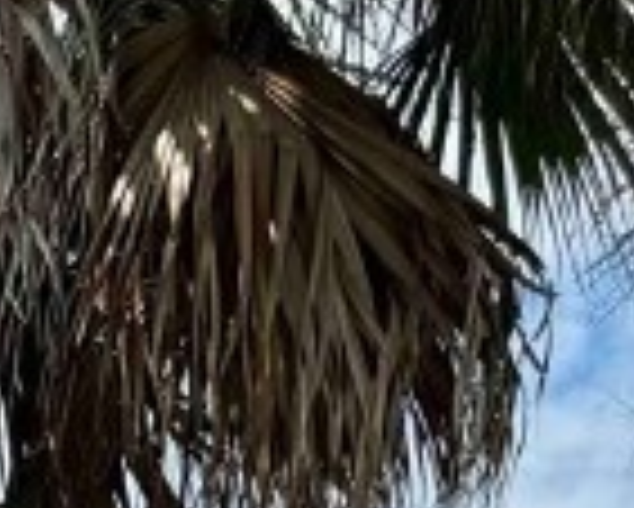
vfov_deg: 8.0
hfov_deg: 9.7
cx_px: -1007
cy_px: 1443
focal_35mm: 170
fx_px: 3192
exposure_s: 1/4950
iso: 80
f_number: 1.78
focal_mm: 6.76
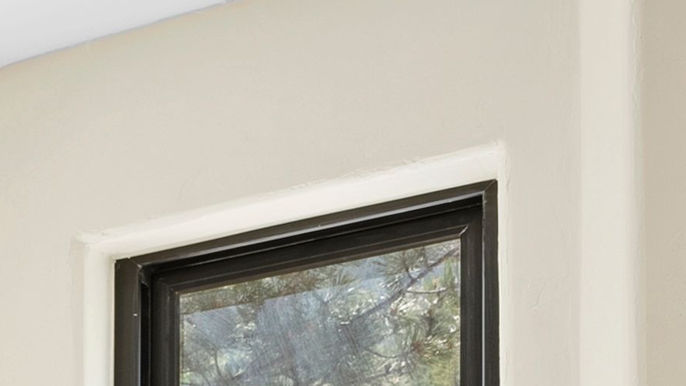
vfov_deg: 9.7
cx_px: -921
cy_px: 959
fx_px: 1983
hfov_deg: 14.1
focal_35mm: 109
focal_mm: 22
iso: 160
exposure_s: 1/6
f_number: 9
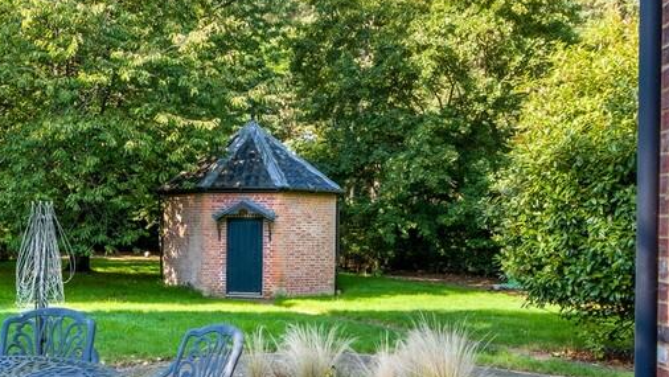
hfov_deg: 52.9
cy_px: 242
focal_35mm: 36
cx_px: 169
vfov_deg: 32.7
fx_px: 639
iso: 160
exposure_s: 1/30
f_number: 8
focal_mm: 11.2
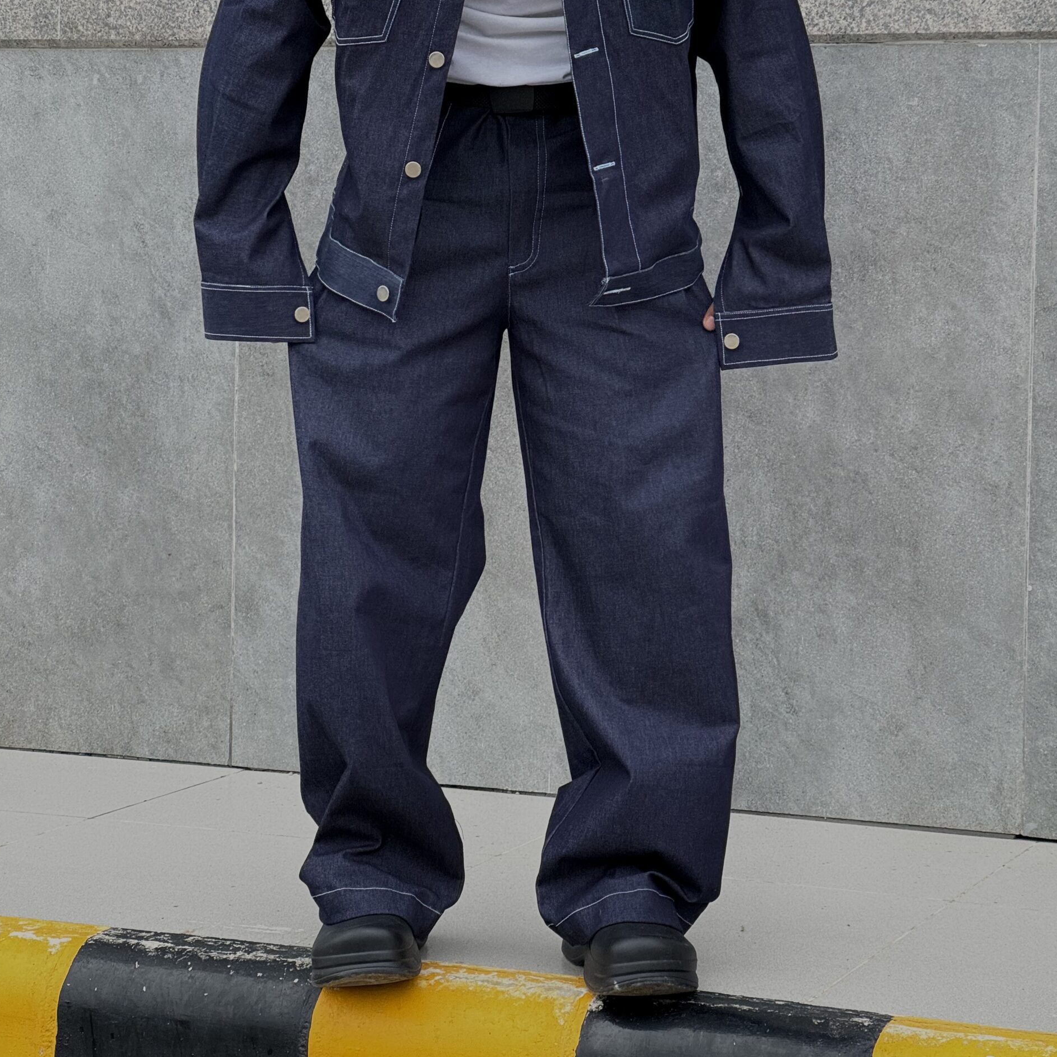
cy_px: 364
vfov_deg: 18.8
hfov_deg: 18.9
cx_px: 528
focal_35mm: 92
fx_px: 3178
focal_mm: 9
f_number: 2.8
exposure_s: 1/99
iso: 160
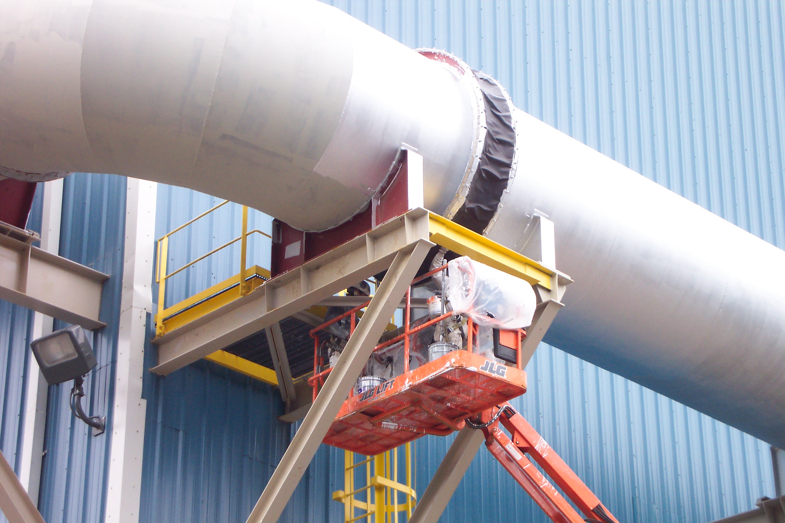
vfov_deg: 13.0
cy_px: 262
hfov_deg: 19.5
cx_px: 392
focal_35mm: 105
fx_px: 2289
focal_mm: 21.2
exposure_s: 1/90
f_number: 4.7
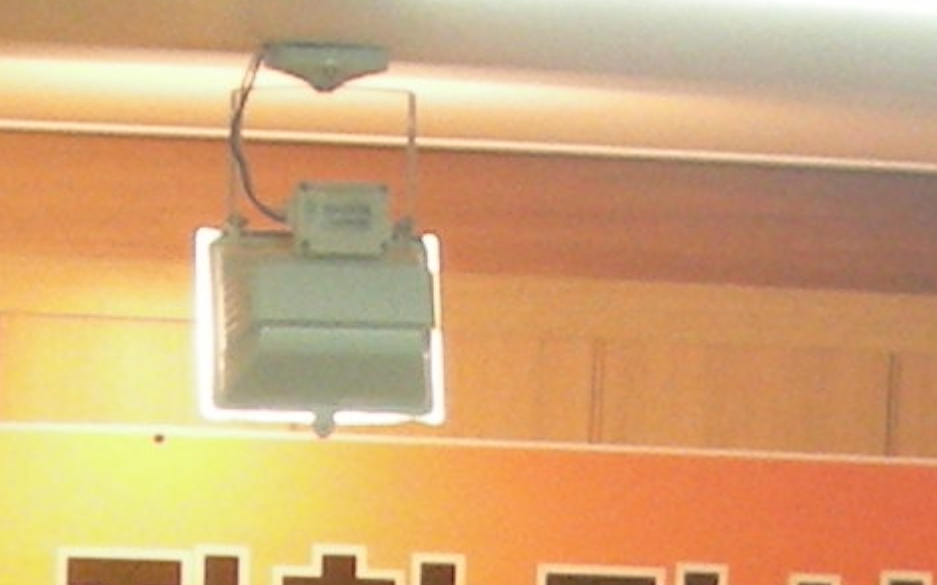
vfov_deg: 5.2
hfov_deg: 8.7
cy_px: 1681
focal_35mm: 242
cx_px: 687
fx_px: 6179
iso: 200
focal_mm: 6.3
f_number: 3.5
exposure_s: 1/13.7
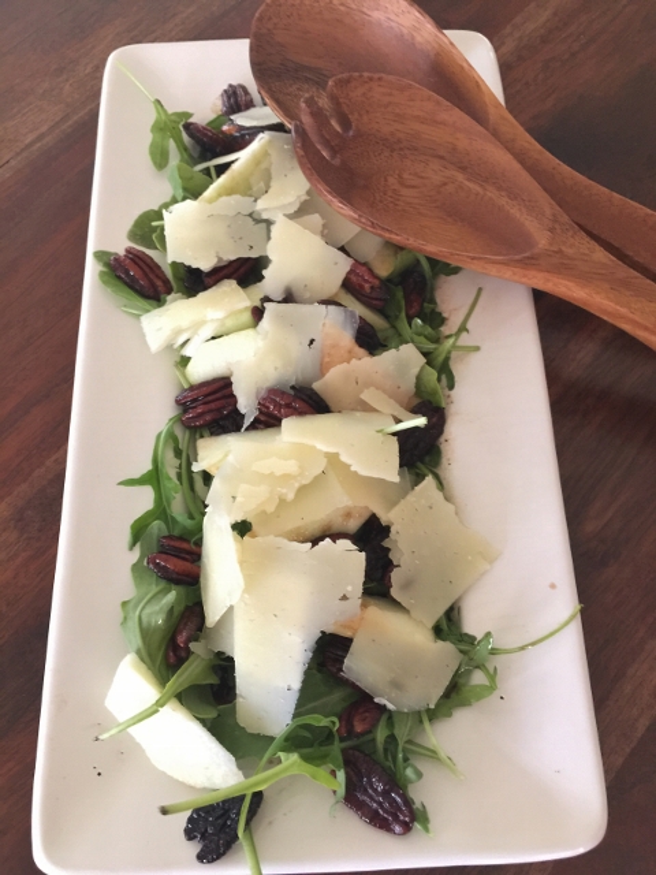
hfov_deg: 48.2
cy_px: 438
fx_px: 733
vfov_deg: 61.7
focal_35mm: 29
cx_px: 328
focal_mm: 4.15
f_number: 2.2
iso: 125
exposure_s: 1/8
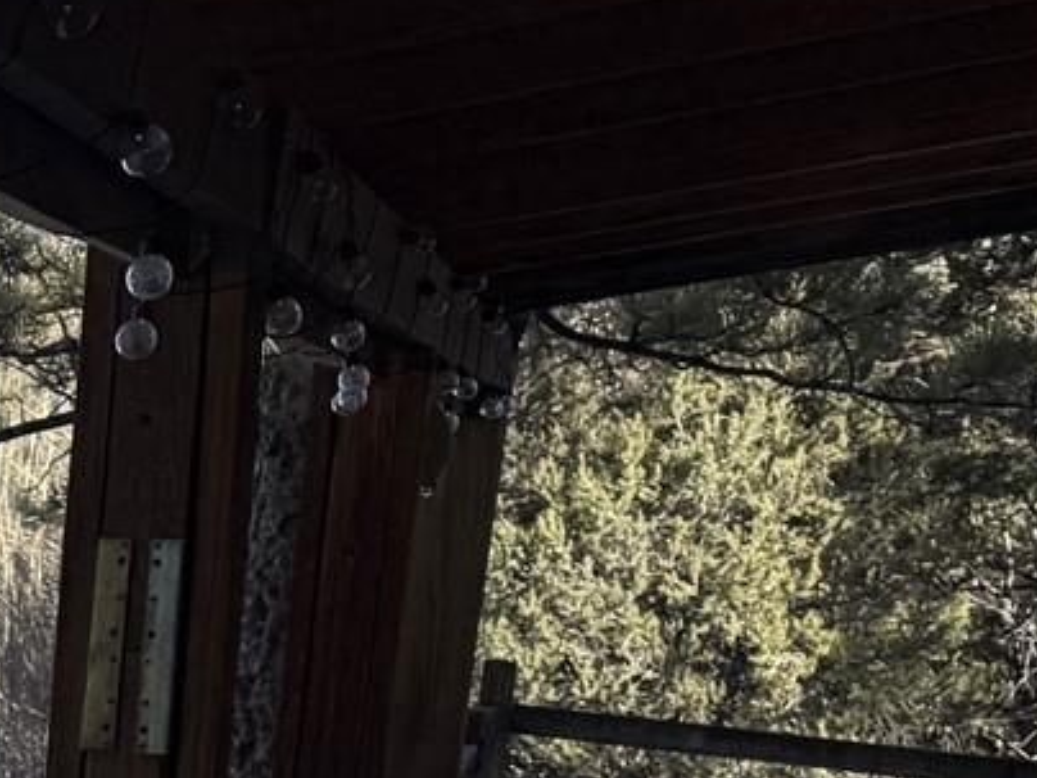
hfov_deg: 16.9
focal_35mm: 95
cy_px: 1053
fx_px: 2846
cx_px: -857
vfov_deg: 14.8
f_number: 1.78
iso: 80
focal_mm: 6.76
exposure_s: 1/3759
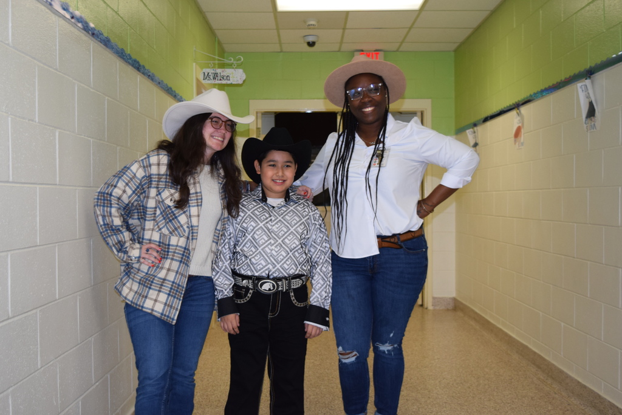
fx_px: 726
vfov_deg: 31.9
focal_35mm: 42
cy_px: 208
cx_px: 311
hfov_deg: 46.4
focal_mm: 28
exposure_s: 1/100
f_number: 5
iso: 800
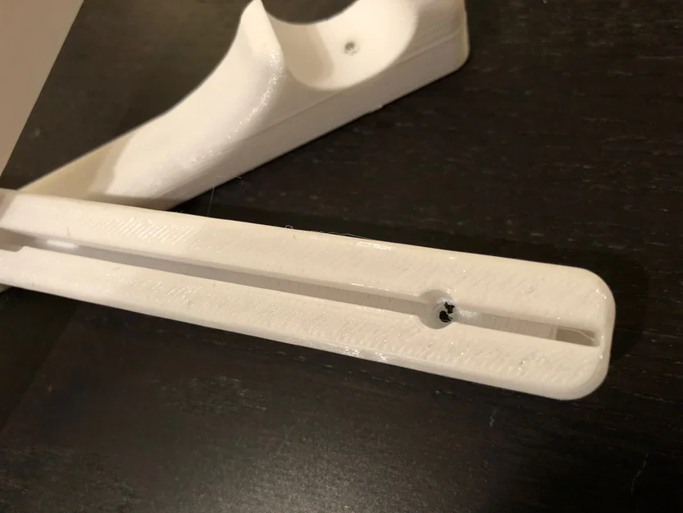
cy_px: 256
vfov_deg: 49.8
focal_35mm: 28
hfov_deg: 63.4
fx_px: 553
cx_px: 342
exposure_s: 1/5
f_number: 1.8
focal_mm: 4
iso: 80
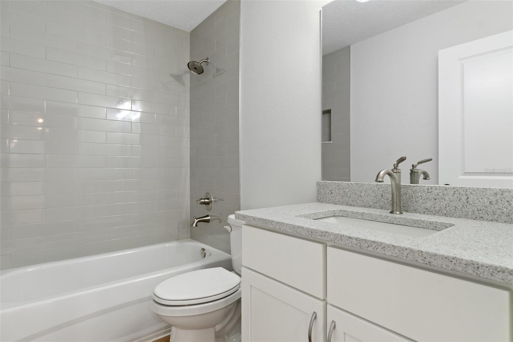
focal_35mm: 20
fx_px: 278
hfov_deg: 85.4
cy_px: 171
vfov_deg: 63.2
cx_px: 256
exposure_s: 1/1.67
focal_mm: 13
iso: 320
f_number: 8
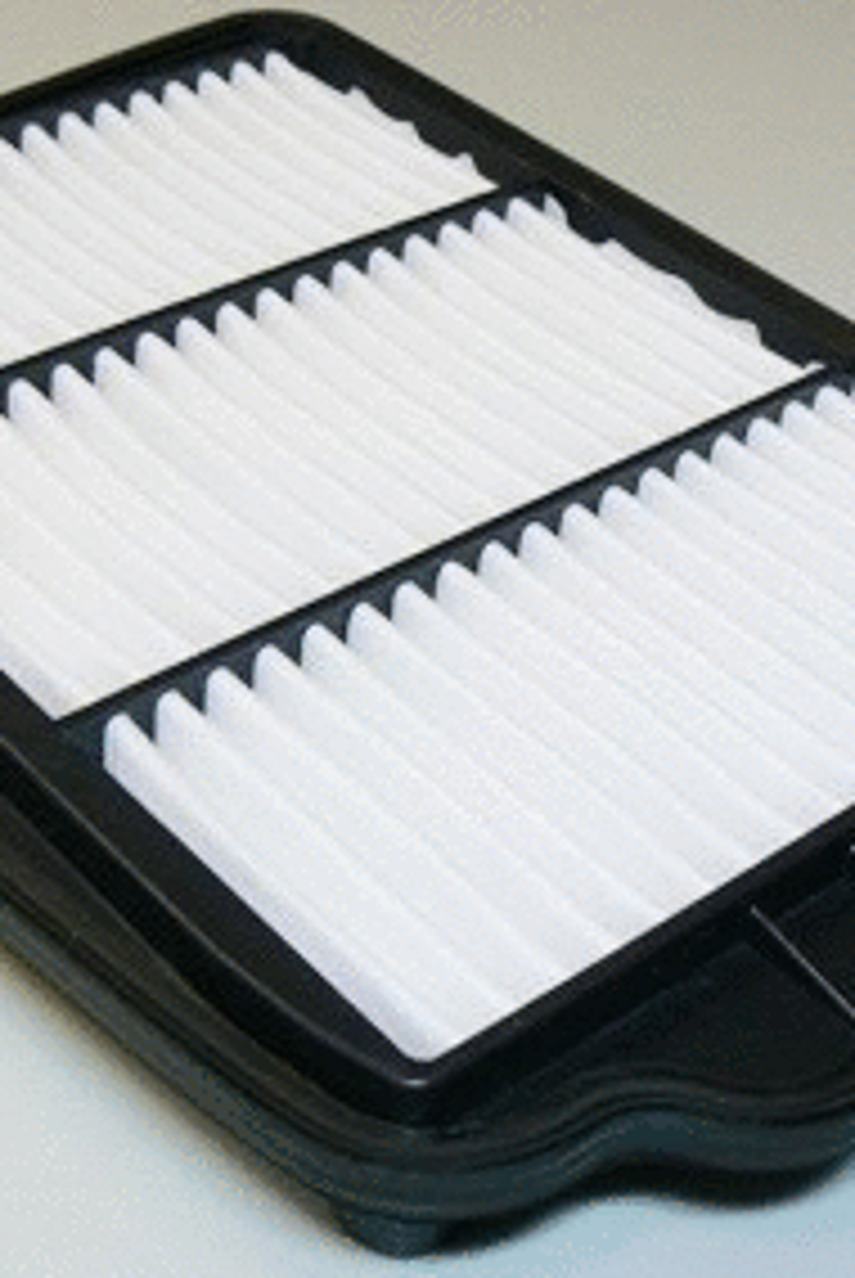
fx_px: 2097
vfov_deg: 33.9
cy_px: 639
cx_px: 400
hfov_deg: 23.0
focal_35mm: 59
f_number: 2.8
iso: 80
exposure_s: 1/40
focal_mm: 6
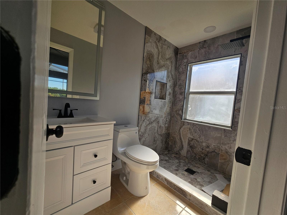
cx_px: 144
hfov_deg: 106.2
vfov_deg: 89.9
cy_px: 108
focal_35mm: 13
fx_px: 108
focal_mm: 2.2
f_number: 2.2
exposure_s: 1/838
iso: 64
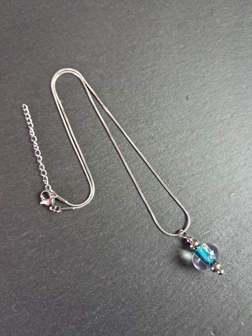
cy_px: 168
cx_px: 126
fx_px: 262
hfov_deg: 51.4
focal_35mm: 27
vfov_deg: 65.3
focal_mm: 4
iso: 640
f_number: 1.8
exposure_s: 1/33
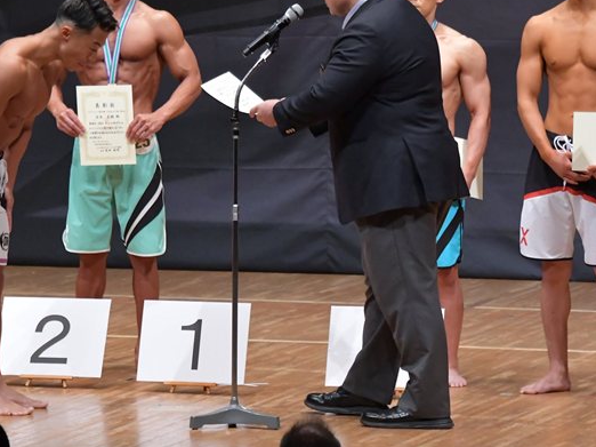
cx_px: 257
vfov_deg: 4.1
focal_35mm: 364
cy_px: 205
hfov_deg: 5.4
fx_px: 6264
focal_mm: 170
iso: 6400
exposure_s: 1/400
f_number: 5.6
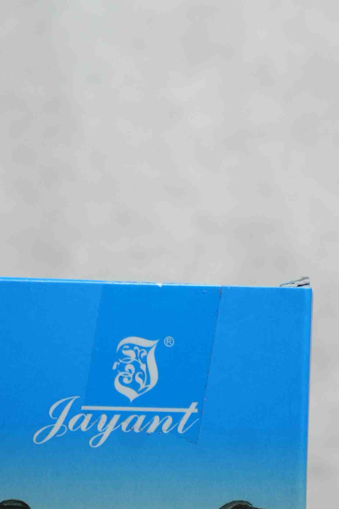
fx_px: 3051
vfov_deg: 9.1
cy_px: 884
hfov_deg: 6.4
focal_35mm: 216
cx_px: 231
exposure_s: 1/100
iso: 400
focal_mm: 59
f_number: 5.6
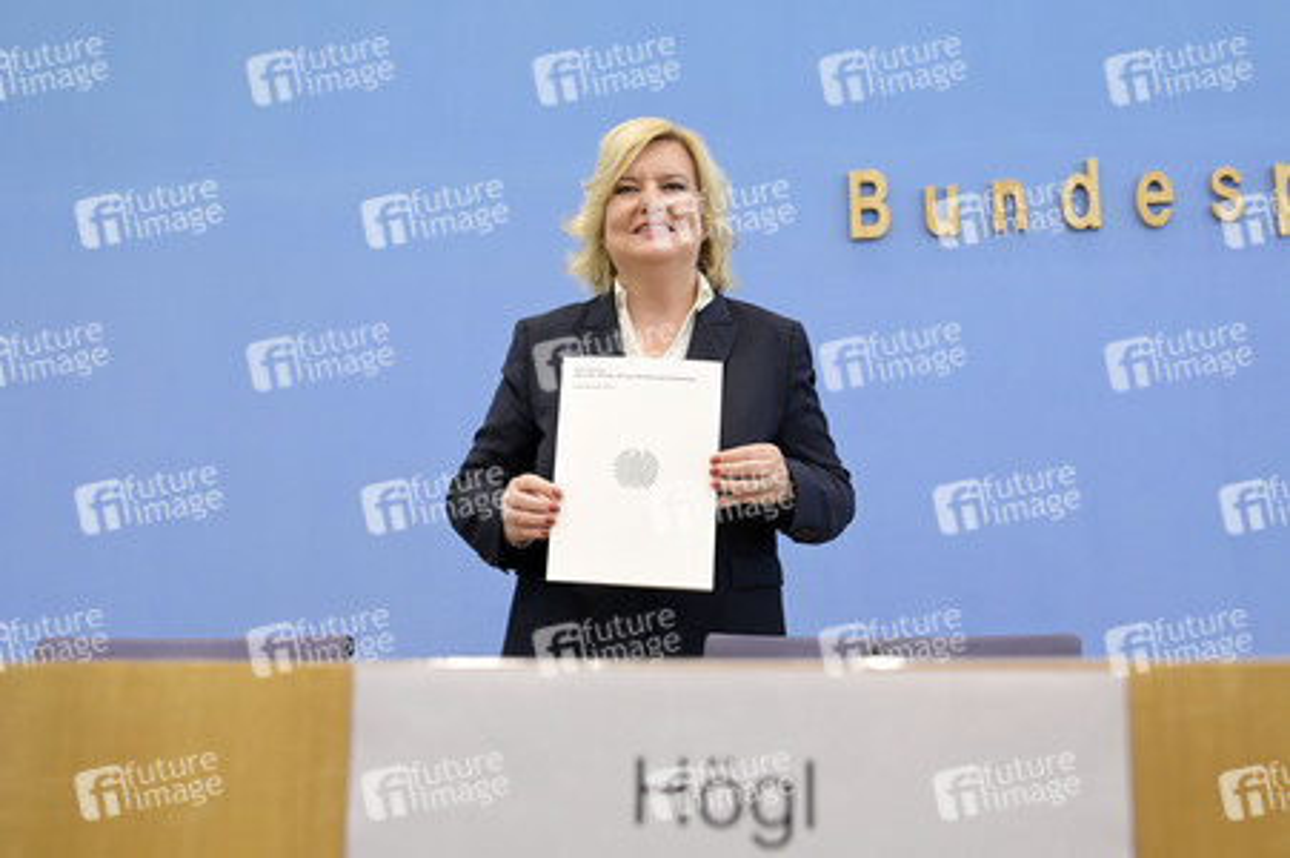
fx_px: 1146
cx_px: 645
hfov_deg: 58.8
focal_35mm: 32
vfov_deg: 41.1
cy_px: 429
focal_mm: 32
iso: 4000
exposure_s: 1/640
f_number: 5
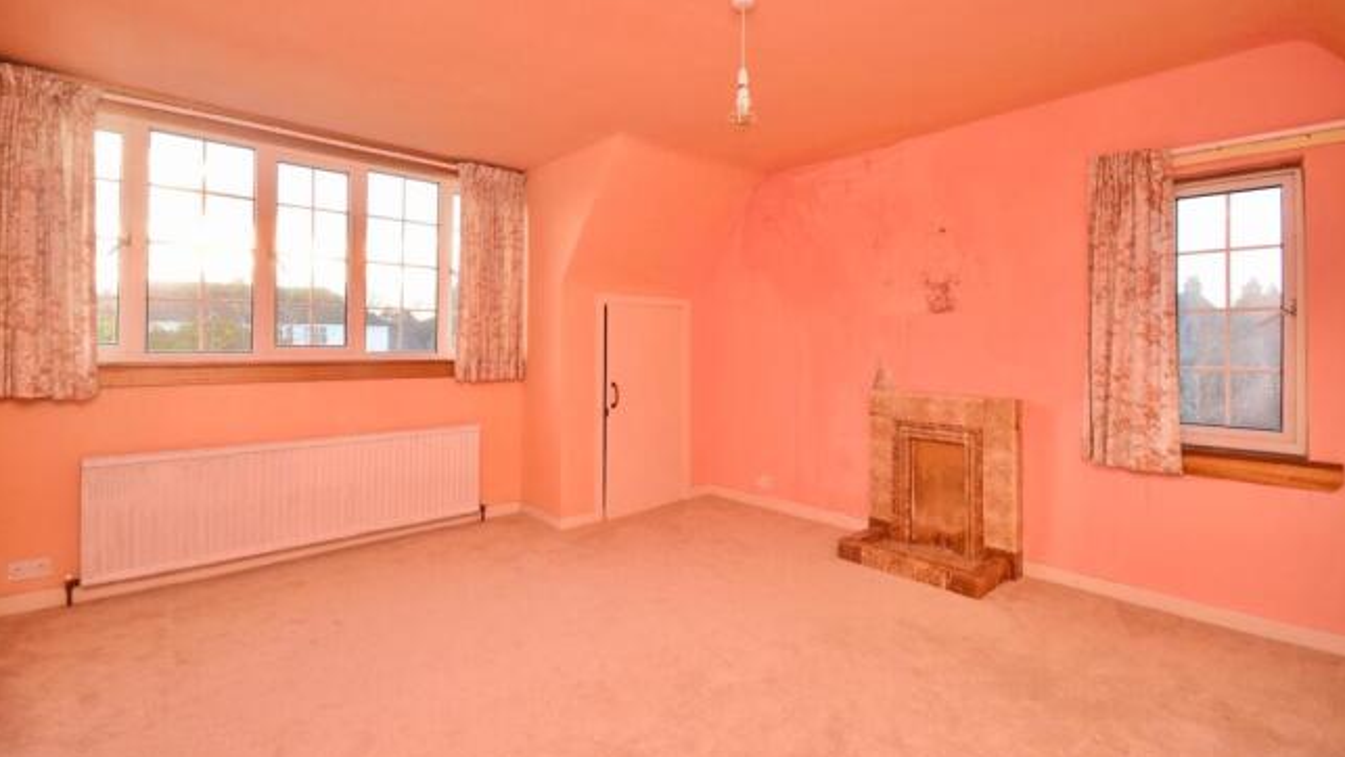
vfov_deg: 66.9
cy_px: 338
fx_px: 571
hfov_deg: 99.4
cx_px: 677
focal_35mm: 16
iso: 800
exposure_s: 1/100
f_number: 9
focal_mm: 10
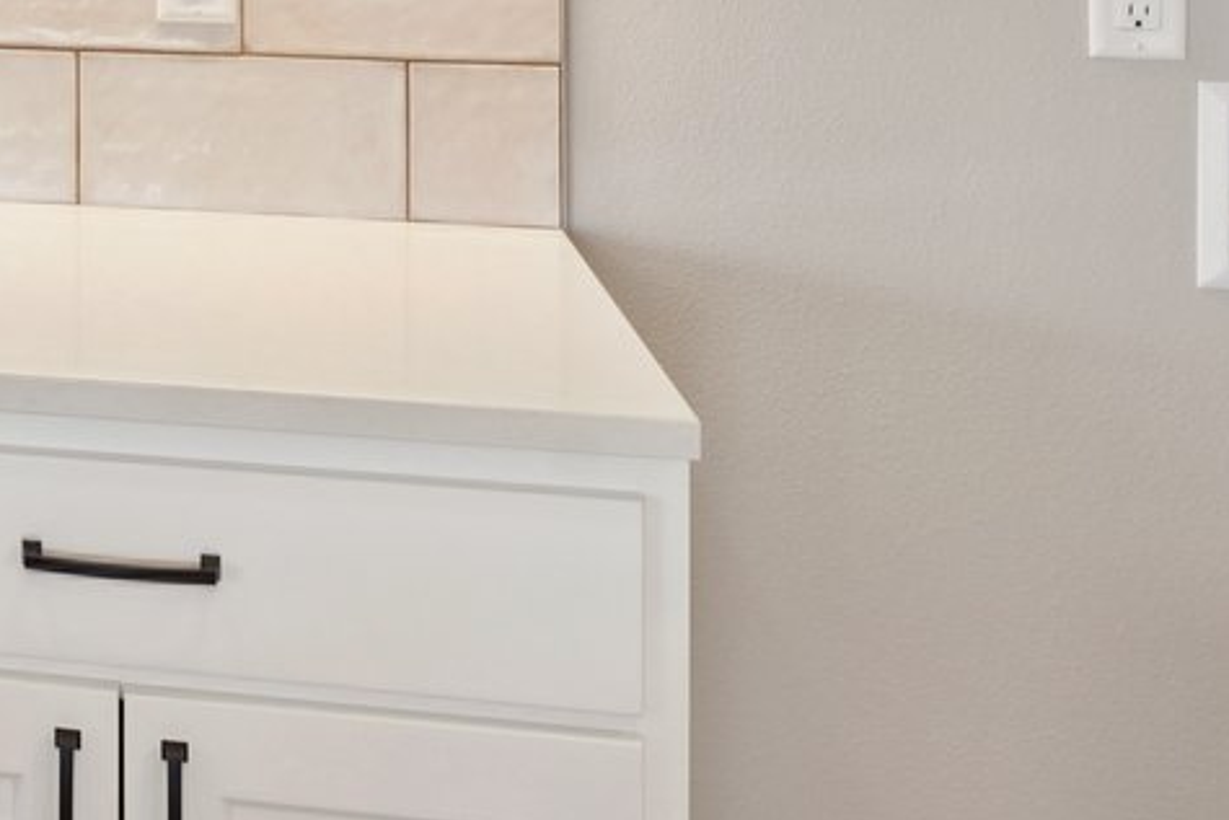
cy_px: -307
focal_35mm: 69
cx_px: -481
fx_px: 2356
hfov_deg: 24.4
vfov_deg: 18.1
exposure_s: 1/40
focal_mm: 16
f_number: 8
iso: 400
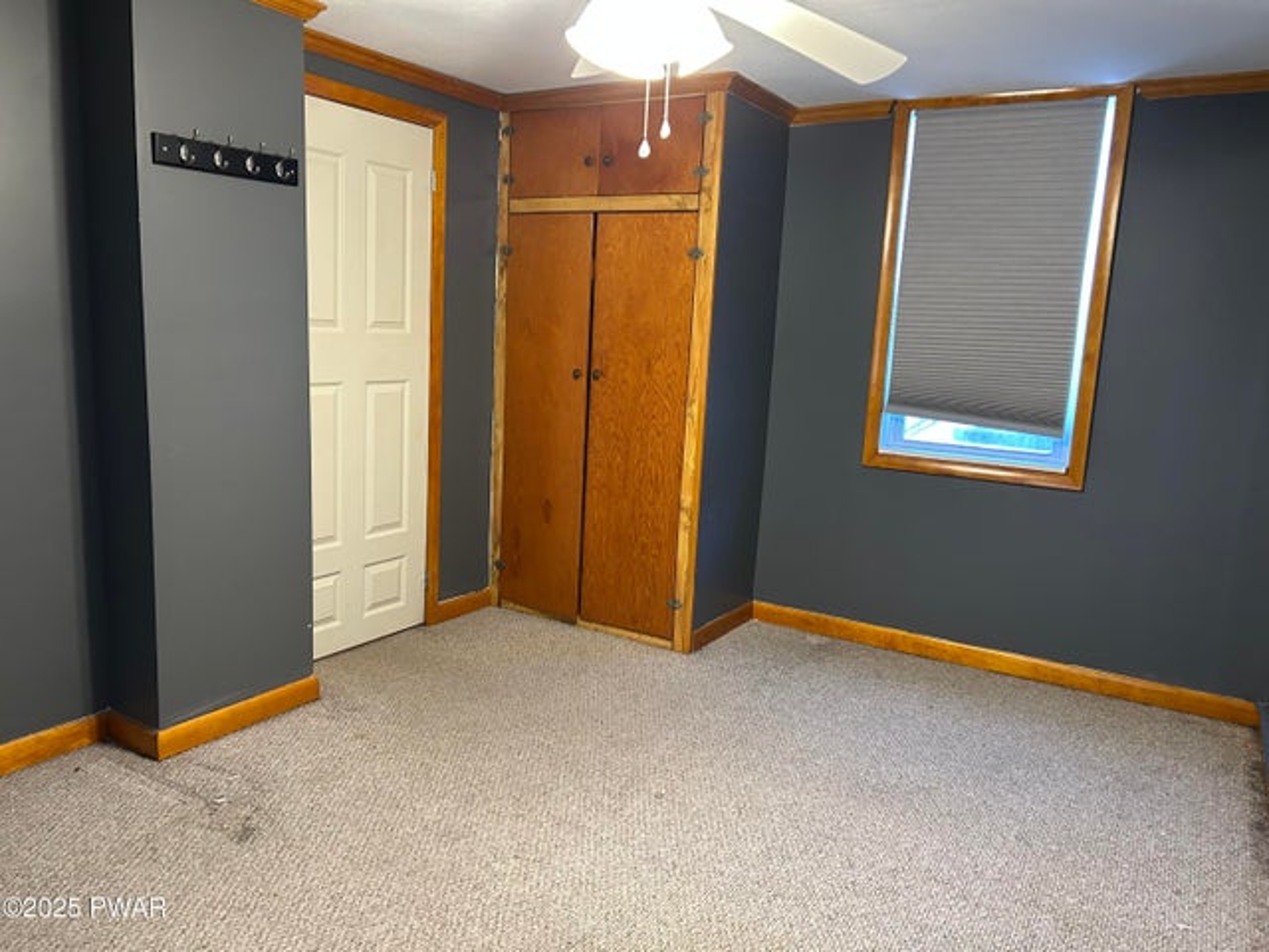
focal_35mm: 26
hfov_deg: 67.3
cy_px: 476
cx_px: 634
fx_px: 953
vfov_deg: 53.1
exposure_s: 1/60
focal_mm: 5.7
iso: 320
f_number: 1.5
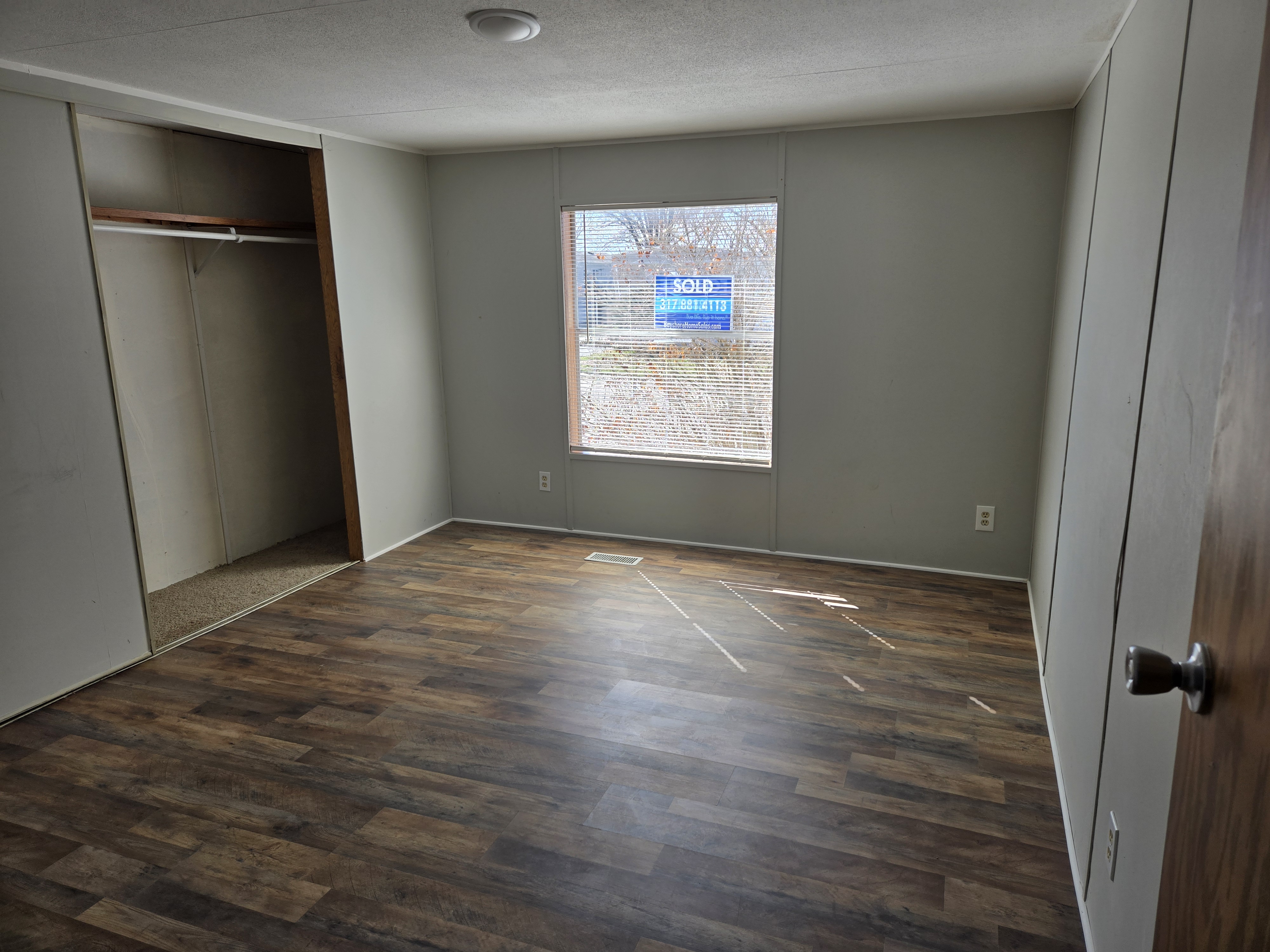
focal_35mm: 23
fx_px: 844
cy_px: 476
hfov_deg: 73.9
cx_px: 635
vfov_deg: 58.9
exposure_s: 1/234
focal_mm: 5.4
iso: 25
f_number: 1.8
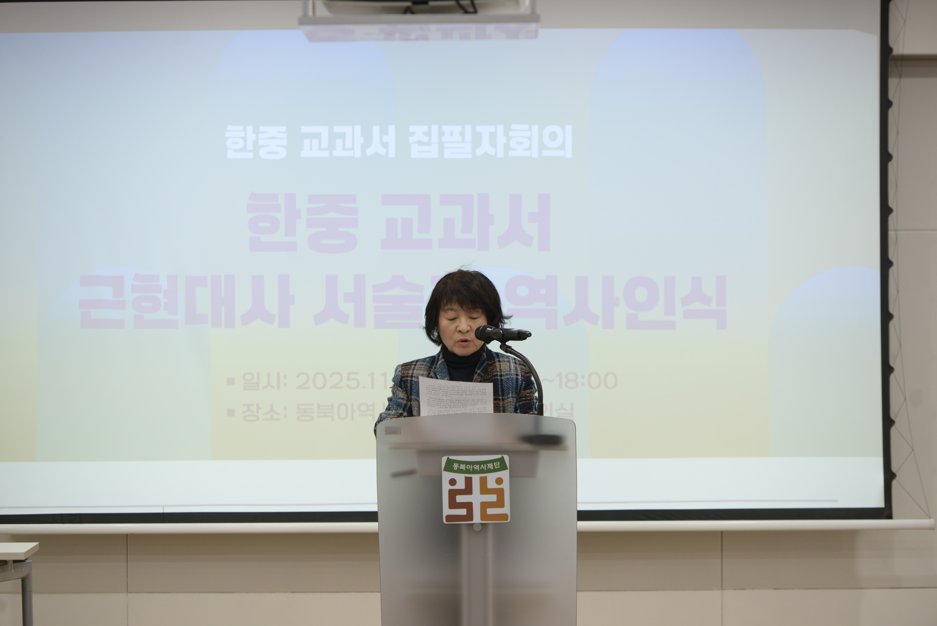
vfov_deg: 9.8
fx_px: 3645
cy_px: 313
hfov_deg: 14.6
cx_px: 468
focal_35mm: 140
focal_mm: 140
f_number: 4
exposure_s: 1/160
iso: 640
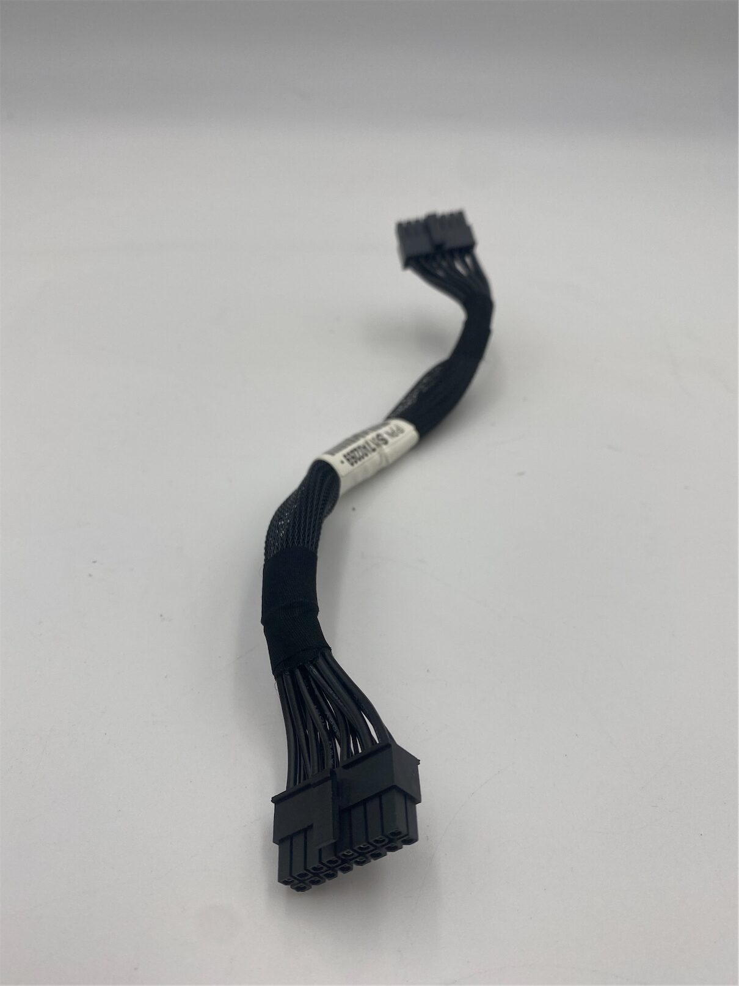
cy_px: 493
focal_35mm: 26
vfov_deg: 67.3
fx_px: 740
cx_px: 370
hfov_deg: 53.1
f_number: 1.8
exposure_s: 1/343
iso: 32
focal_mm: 4.25
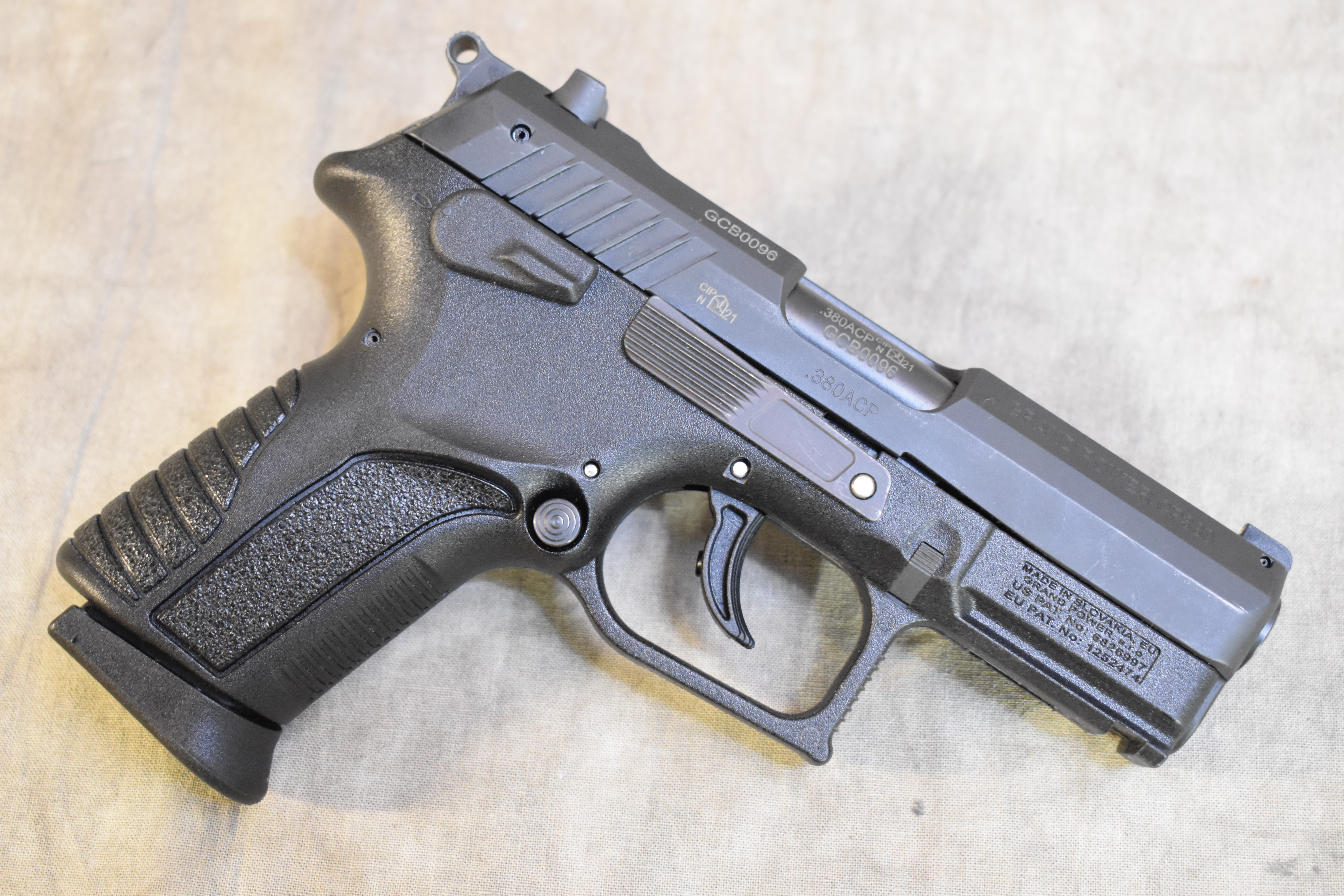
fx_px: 2128
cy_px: 448
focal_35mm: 57
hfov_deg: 35.1
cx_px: 672
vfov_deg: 23.8
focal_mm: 38
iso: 3200
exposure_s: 1/13
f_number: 4.8
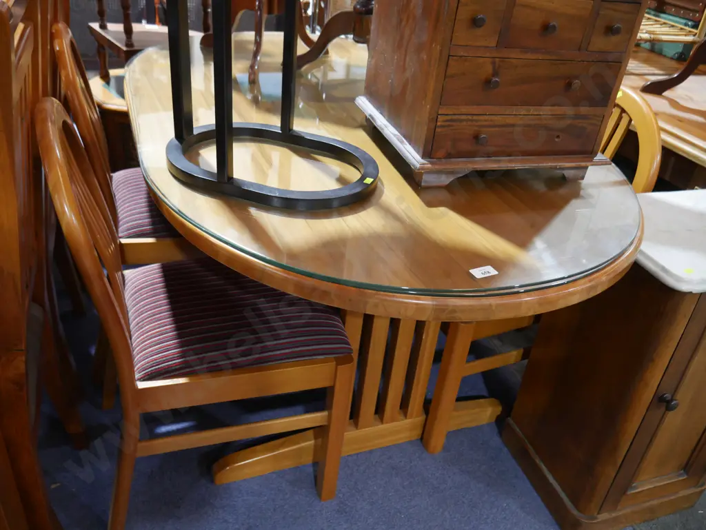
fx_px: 571
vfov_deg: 49.8
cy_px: 265
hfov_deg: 63.4
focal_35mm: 28
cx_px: 353
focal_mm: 14
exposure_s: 1/60
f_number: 3.5
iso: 1600
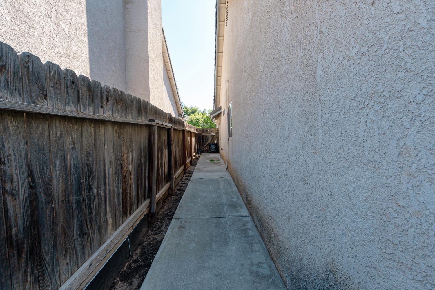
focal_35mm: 16
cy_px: 145
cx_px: 218
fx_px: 199
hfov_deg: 95.0
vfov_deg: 72.1
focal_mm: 11
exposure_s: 1/200
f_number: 5.6
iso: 160
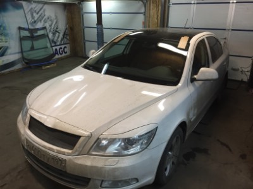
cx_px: 126
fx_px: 212
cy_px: 94
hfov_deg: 61.7
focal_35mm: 29
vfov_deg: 48.2
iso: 100
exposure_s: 1/33
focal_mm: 4.15
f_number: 2.2
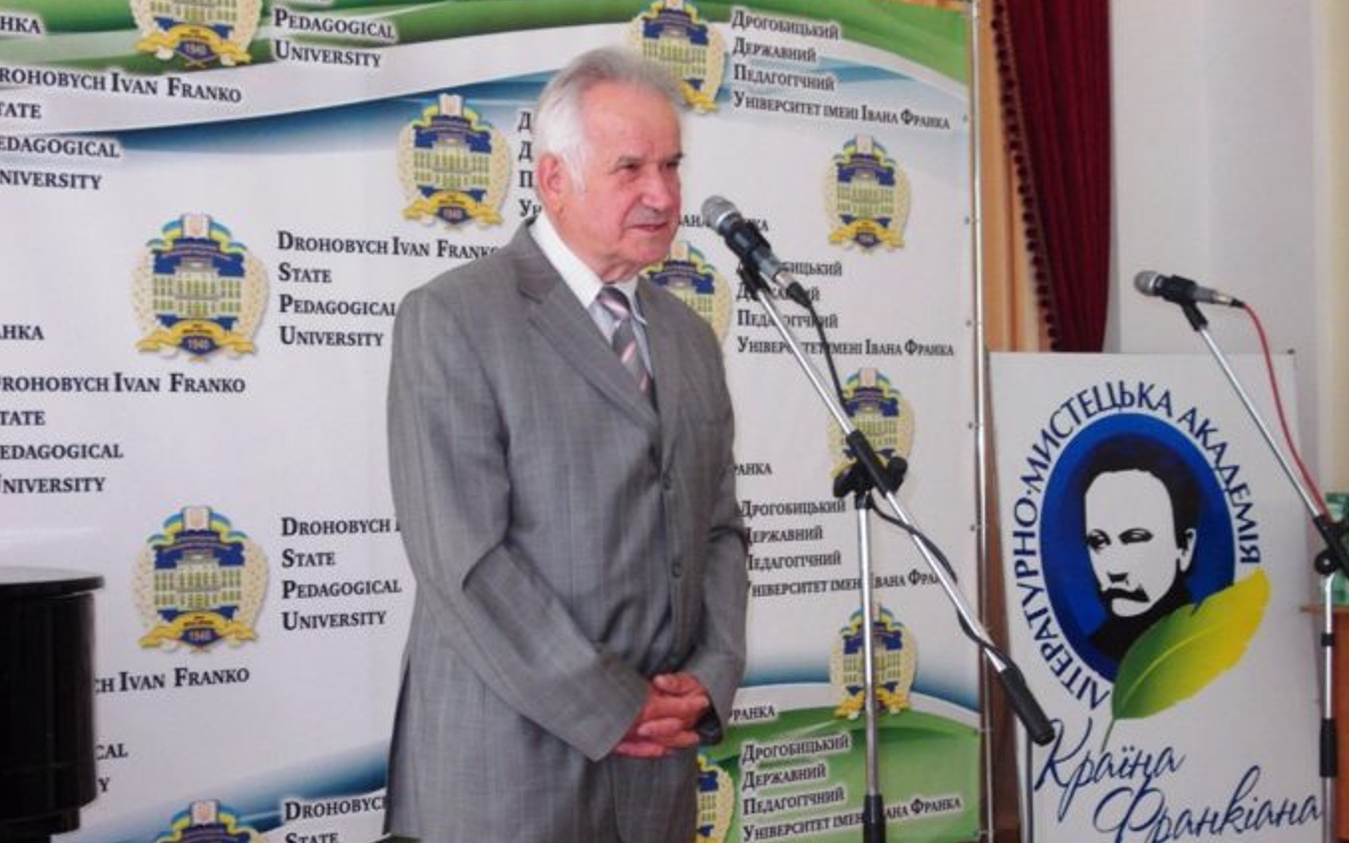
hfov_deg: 32.0
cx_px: 676
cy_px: 495
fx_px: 2353
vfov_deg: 20.3
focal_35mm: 64
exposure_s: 1/60
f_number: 4
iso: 250
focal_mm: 8.5
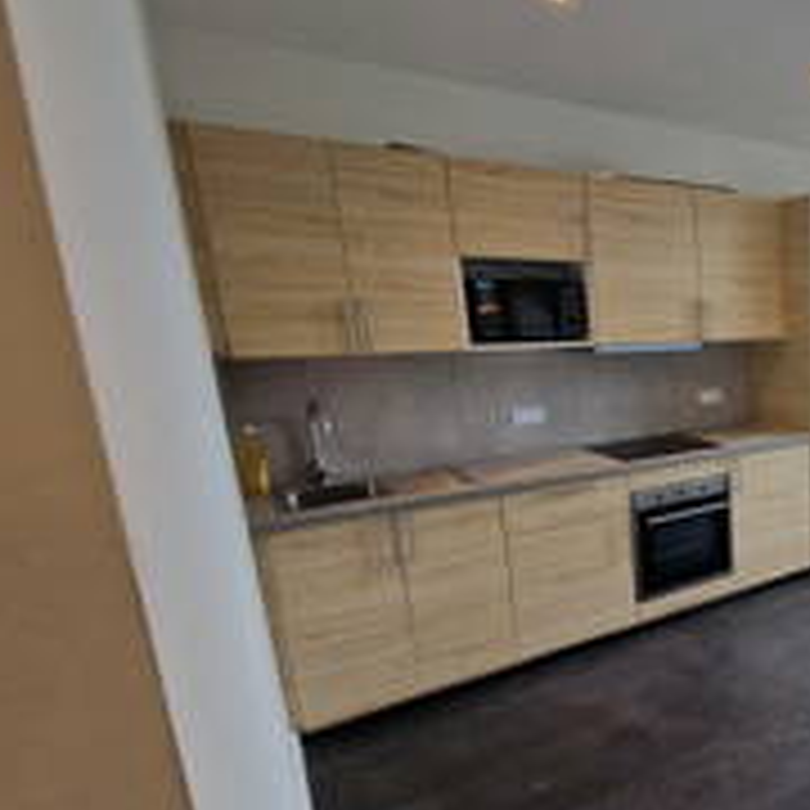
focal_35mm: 23
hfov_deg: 54.1
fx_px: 609
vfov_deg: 67.0
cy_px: 454
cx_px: 792
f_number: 2.2
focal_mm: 2.2
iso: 80
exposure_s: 1/100
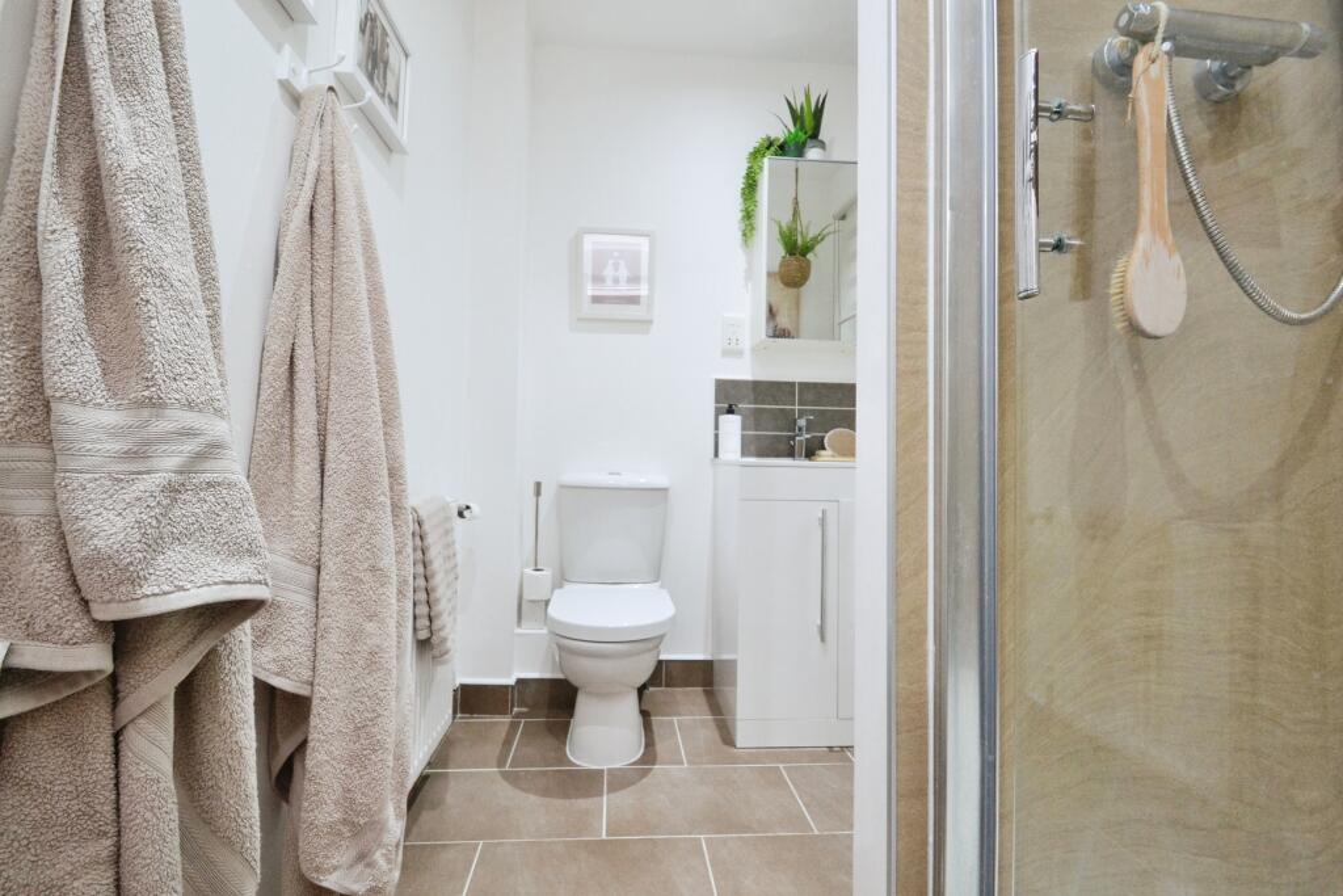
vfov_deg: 77.3
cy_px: 448
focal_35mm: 15
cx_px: 672
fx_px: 560
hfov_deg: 100.4
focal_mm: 10
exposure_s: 1/25
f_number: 9
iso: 1250
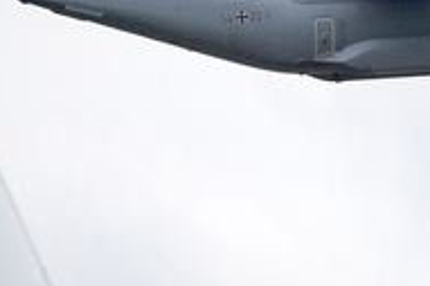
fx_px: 8473
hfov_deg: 2.9
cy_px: -5
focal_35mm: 710
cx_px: 339
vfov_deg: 1.9
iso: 1600
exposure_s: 1/5000
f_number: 6.3
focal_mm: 300
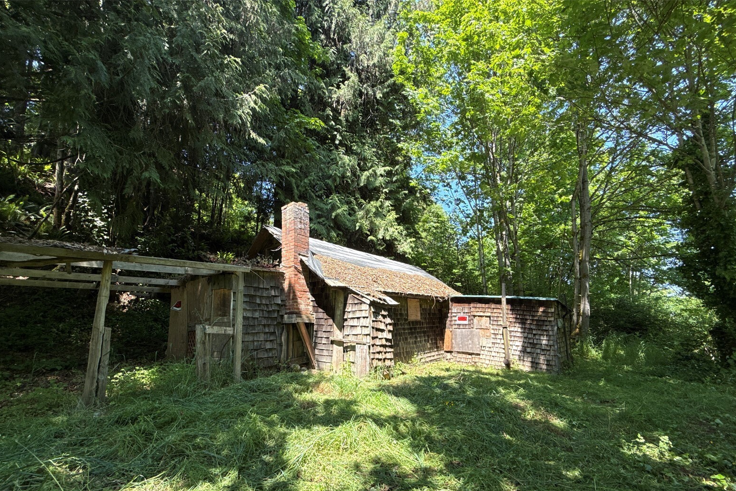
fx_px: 307
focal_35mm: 15
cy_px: 284
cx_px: 361
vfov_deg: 76.8
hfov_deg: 100.4
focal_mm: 2.22
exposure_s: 1/326
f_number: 2.2
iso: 50
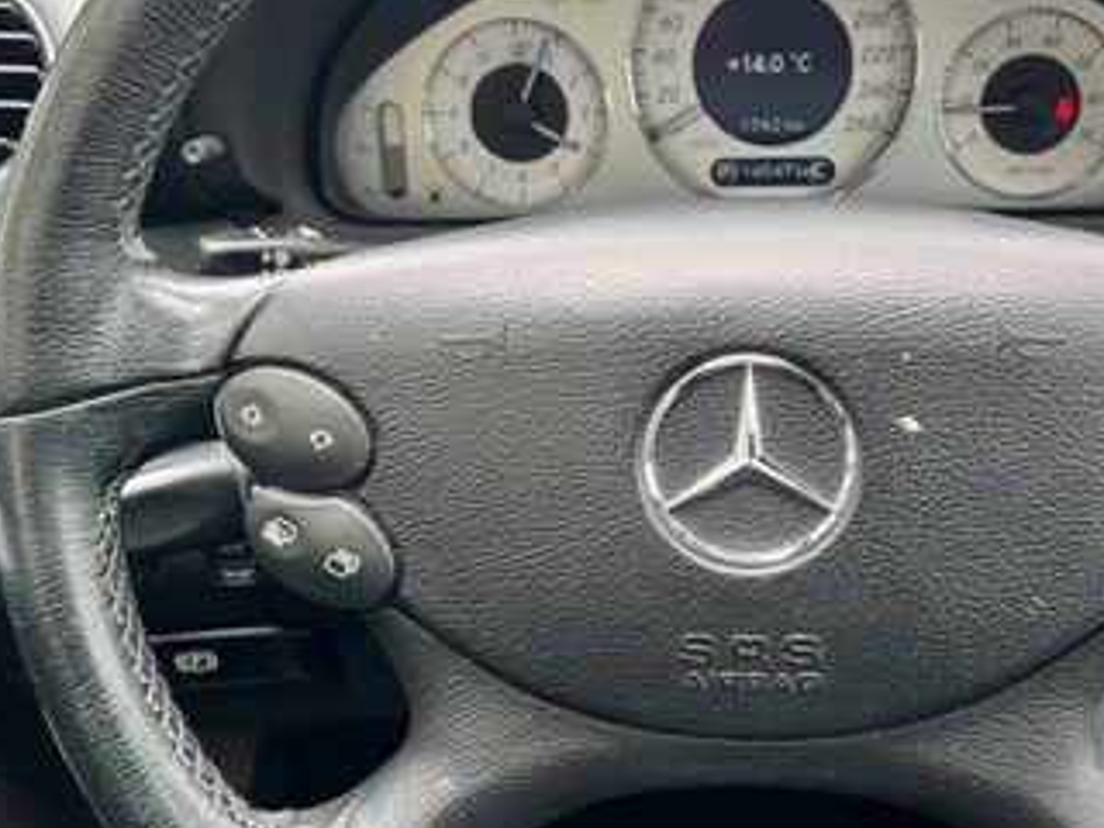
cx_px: 697
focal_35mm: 52
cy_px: 435
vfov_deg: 28.0
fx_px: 1658
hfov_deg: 36.6
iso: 125
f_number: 1.5
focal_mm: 5.7
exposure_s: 1/74
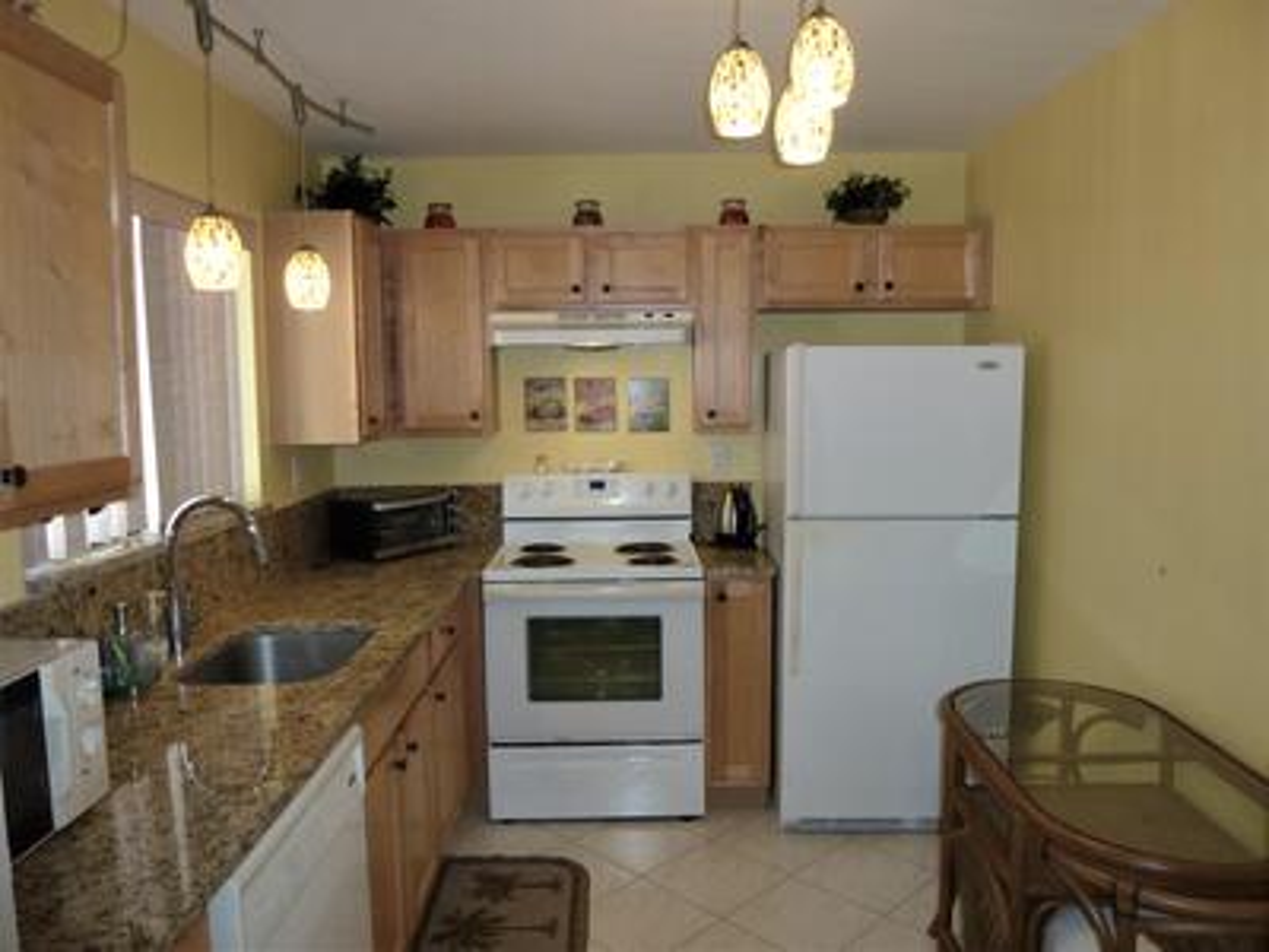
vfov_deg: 56.8
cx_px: 634
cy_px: 476
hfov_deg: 71.6
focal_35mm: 24
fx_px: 880
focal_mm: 4.3
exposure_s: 1/60
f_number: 3.3
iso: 160
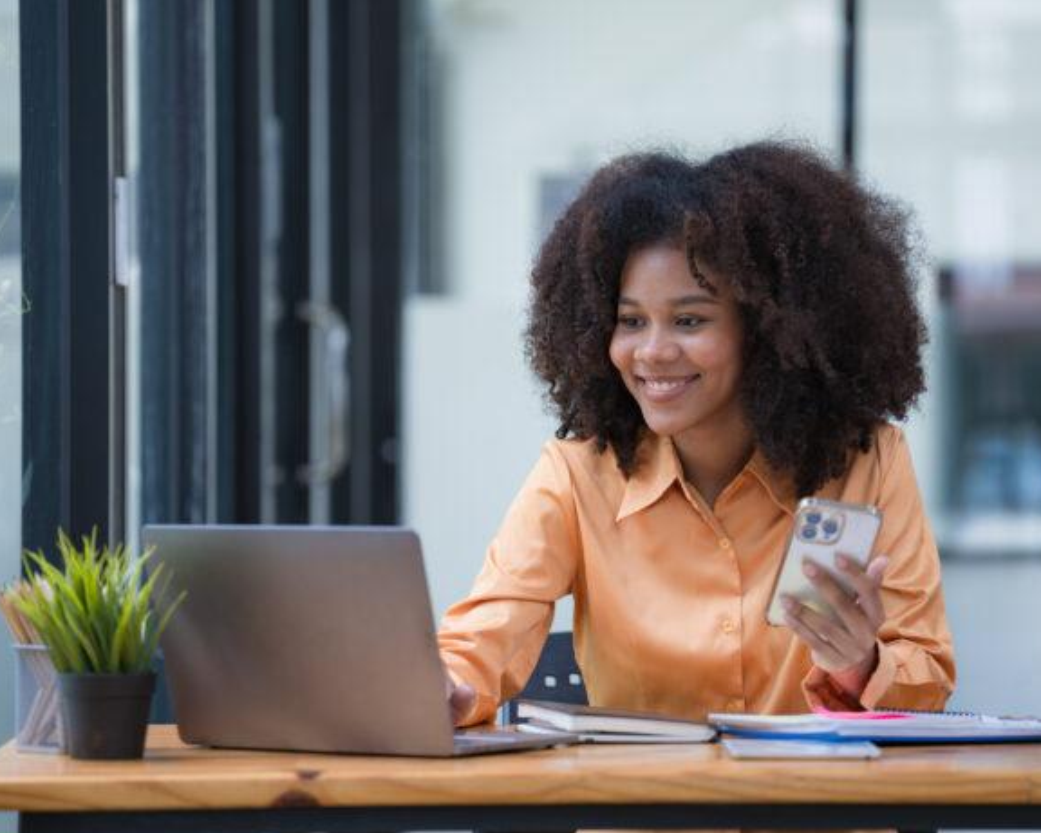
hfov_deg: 12.6
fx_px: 4715
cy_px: 416
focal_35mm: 153
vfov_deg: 10.1
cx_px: 533
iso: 200
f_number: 2.8
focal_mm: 135
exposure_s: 1/100
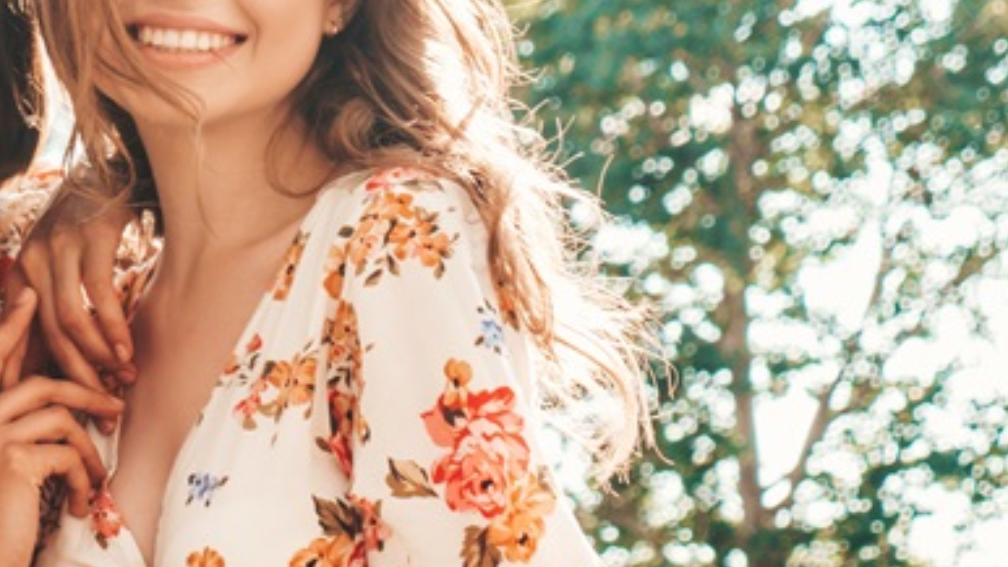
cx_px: -269
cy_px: 656
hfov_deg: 12.2
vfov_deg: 7.0
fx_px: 4597
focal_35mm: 172
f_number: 3.5
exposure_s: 1/320
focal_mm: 31
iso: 100
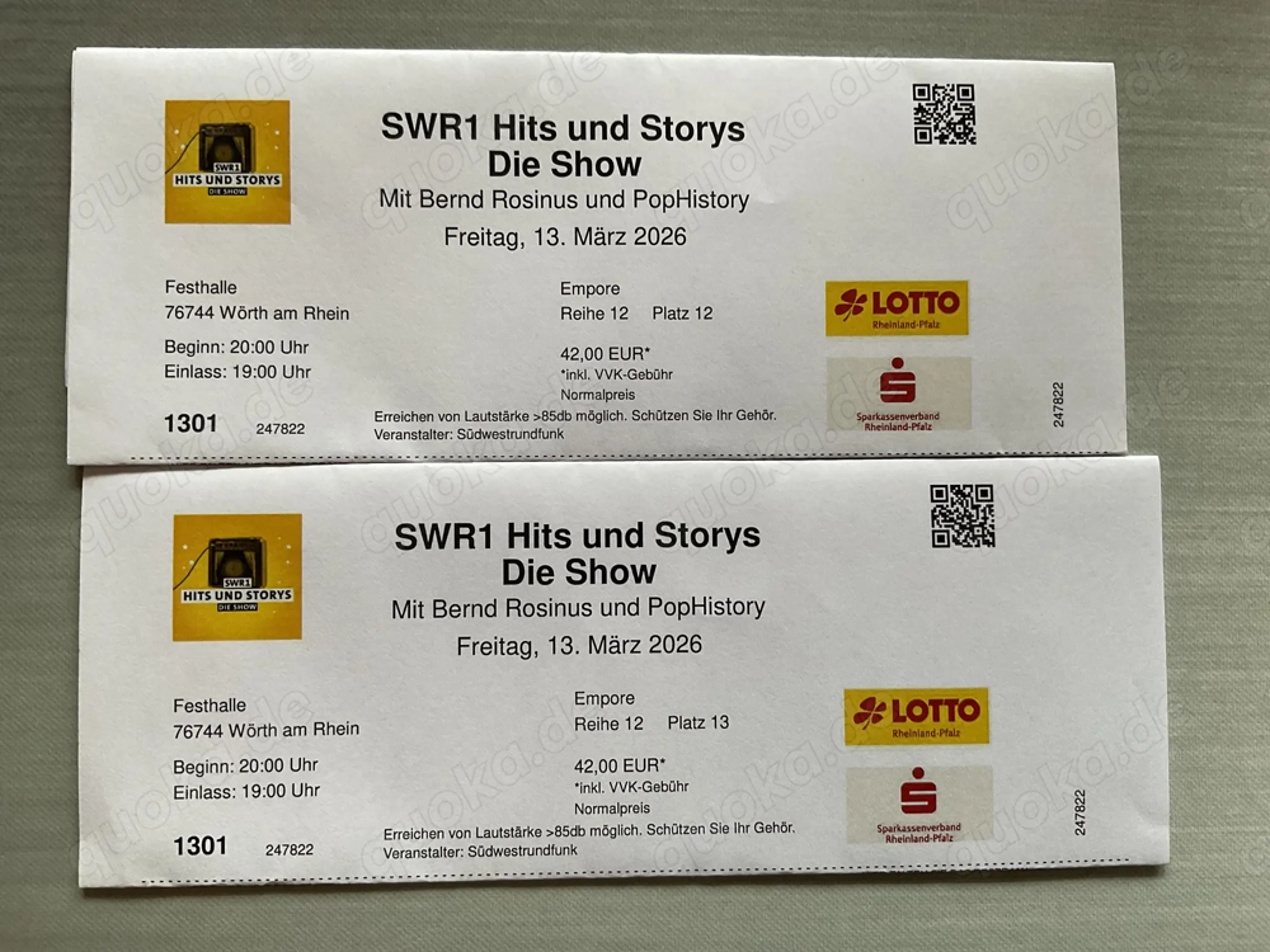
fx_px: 1064
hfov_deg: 61.7
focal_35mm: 29
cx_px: 635
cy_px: 476
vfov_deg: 48.2
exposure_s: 1/110
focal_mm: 3
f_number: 1.8
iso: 64
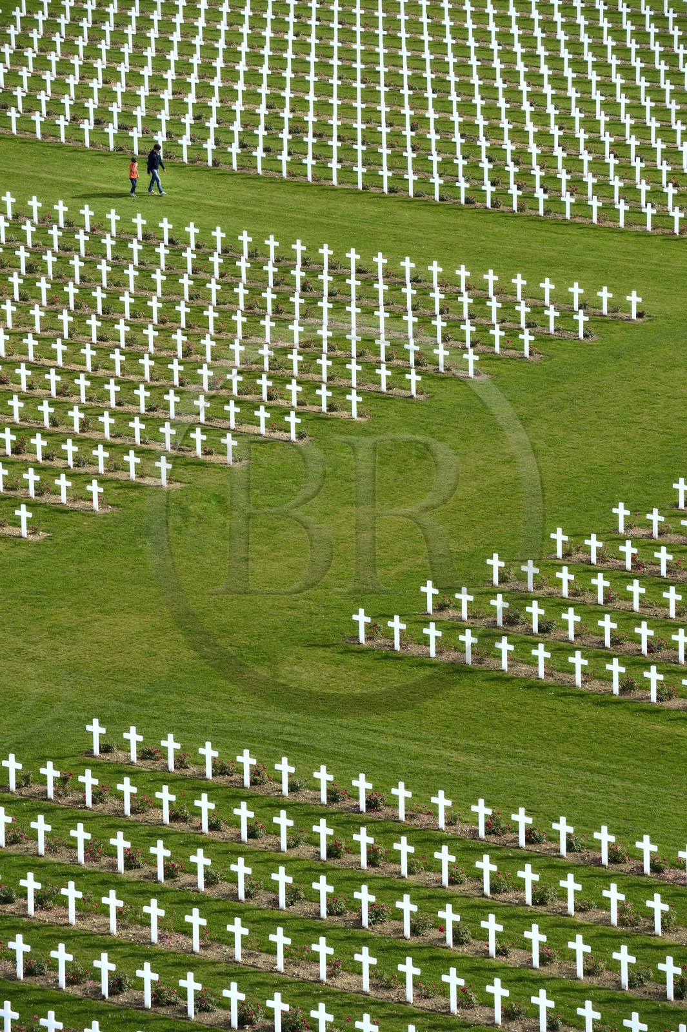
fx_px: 5731
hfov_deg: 6.9
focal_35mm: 200
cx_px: 344
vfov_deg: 10.3
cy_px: 516
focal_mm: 200
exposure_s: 1/250
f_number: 10
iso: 200
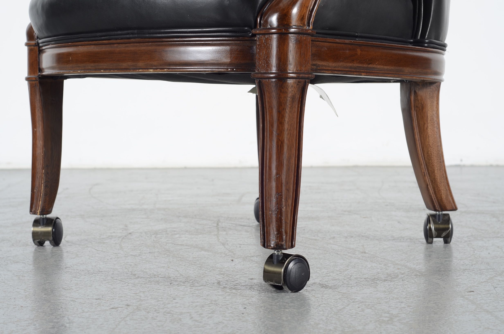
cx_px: 252
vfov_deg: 18.1
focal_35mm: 75
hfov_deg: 27.0
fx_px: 1048
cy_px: 167
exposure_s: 1/100
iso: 100
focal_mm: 50
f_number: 5.6
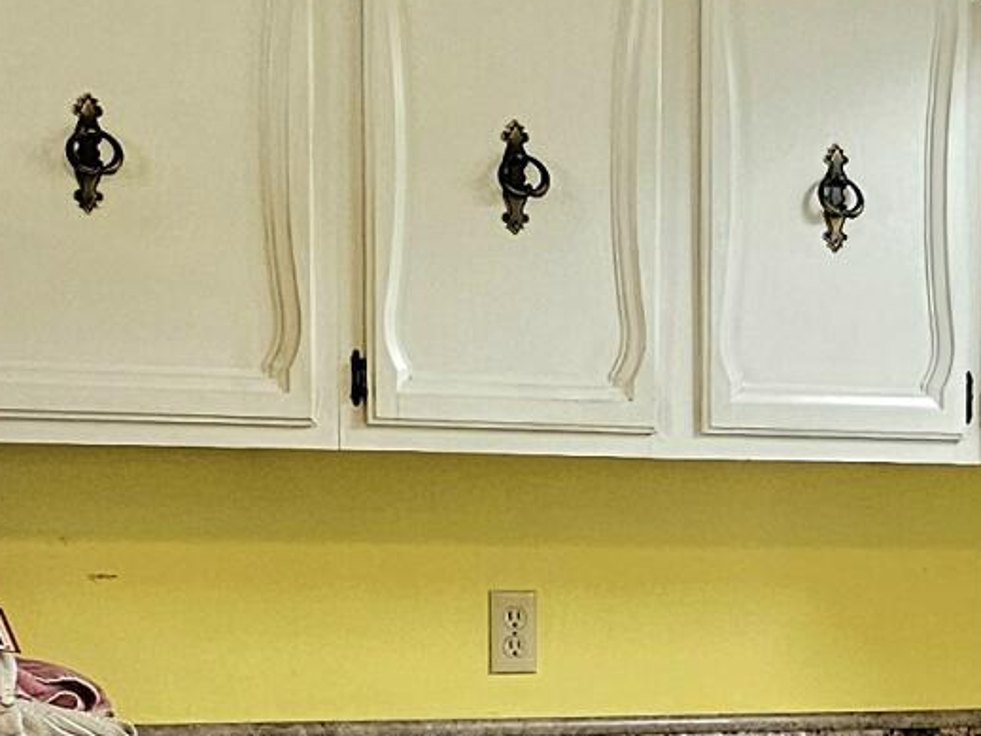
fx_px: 3768
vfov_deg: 10.8
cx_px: 1024
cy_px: 1046
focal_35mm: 133
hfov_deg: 14.5
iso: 200
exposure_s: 1/120
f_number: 1.7
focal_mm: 6.3
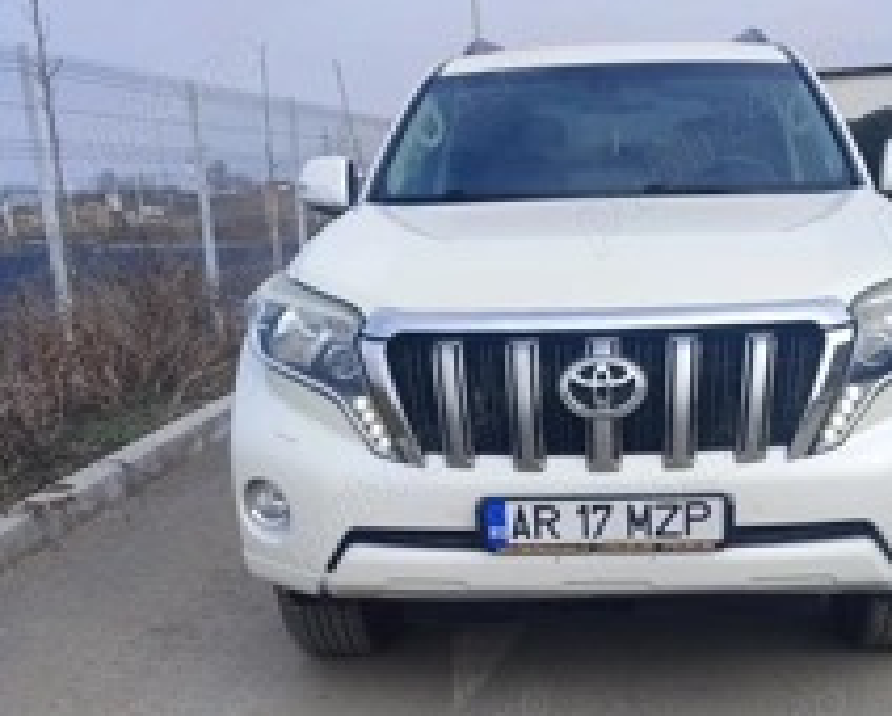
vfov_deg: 32.2
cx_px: 564
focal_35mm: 46
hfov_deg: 40.0
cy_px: 531
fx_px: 1216
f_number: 1.9
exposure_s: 1/420
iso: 50
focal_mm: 6.04
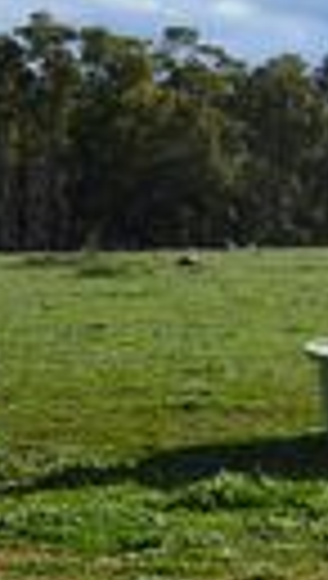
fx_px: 1585
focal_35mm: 103
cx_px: 993
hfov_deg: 9.3
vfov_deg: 20.7
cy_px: 308
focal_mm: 18
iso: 400
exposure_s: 1/500
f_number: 11
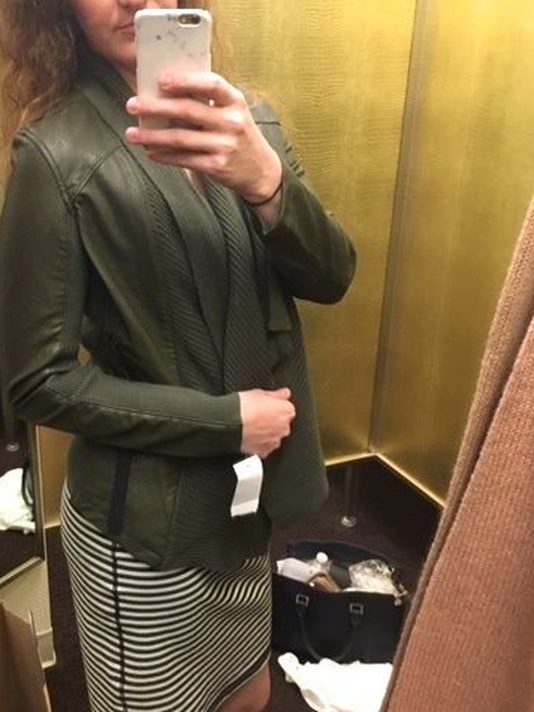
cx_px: 188
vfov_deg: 47.9
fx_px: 802
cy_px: 356
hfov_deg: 36.5
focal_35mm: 39
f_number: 2.2
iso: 125
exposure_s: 1/30
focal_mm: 4.15
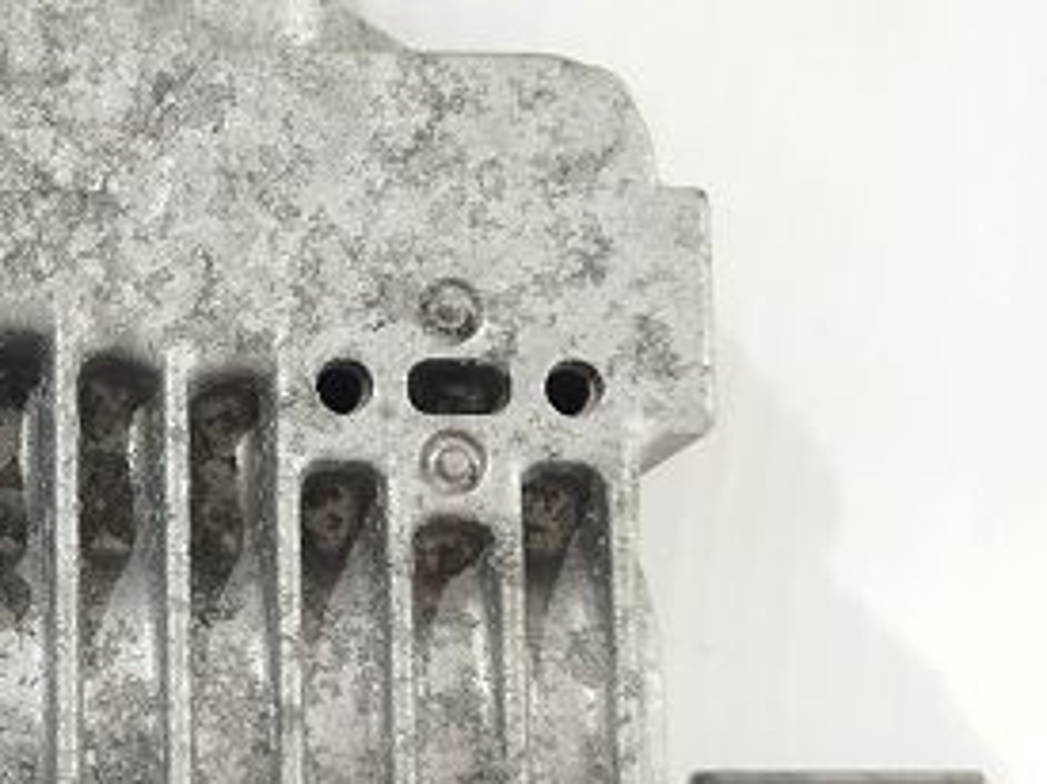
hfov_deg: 16.2
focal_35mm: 118
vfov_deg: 12.5
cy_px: 373
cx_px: -118
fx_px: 3567
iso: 322
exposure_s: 1/50
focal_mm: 4.71
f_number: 1.79
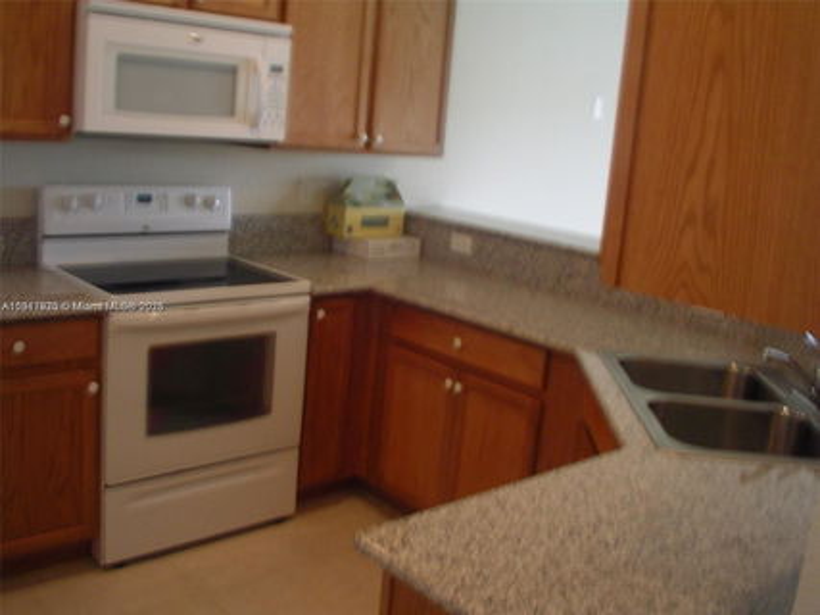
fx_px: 876
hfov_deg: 50.2
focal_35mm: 37
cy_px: 308
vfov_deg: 38.6
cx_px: 410
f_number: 6.9
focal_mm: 5.7
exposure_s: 1/6
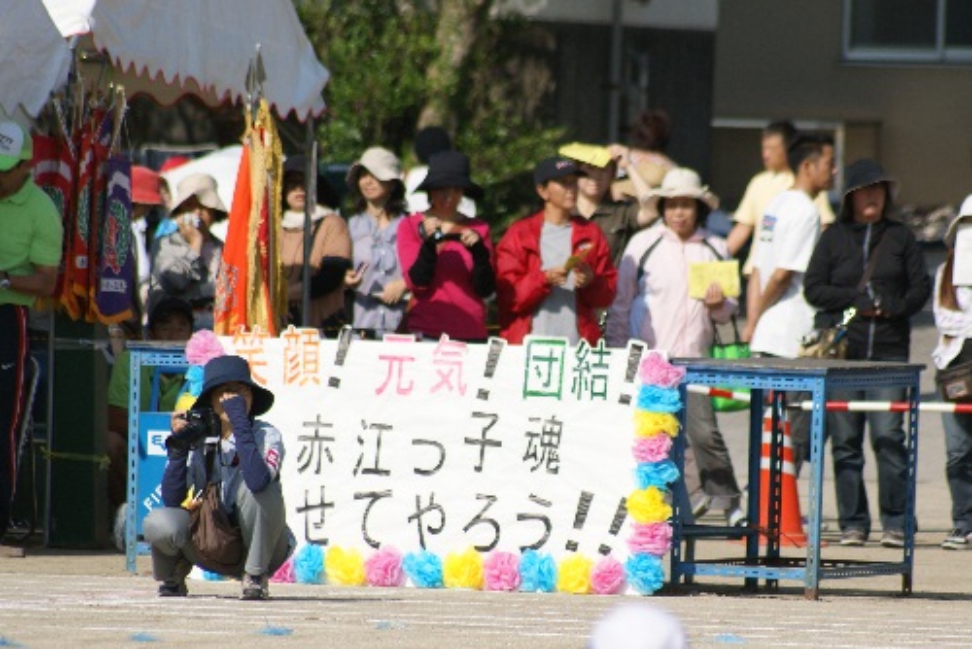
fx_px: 12157
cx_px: 486
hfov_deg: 4.6
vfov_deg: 3.1
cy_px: 324
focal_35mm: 450
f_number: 6.3
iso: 100
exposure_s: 1/640
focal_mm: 300
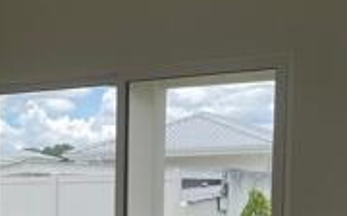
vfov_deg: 12.9
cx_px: -98
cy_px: 280
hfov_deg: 19.6
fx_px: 926
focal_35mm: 98
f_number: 1.6
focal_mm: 4.2
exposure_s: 1/553
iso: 32
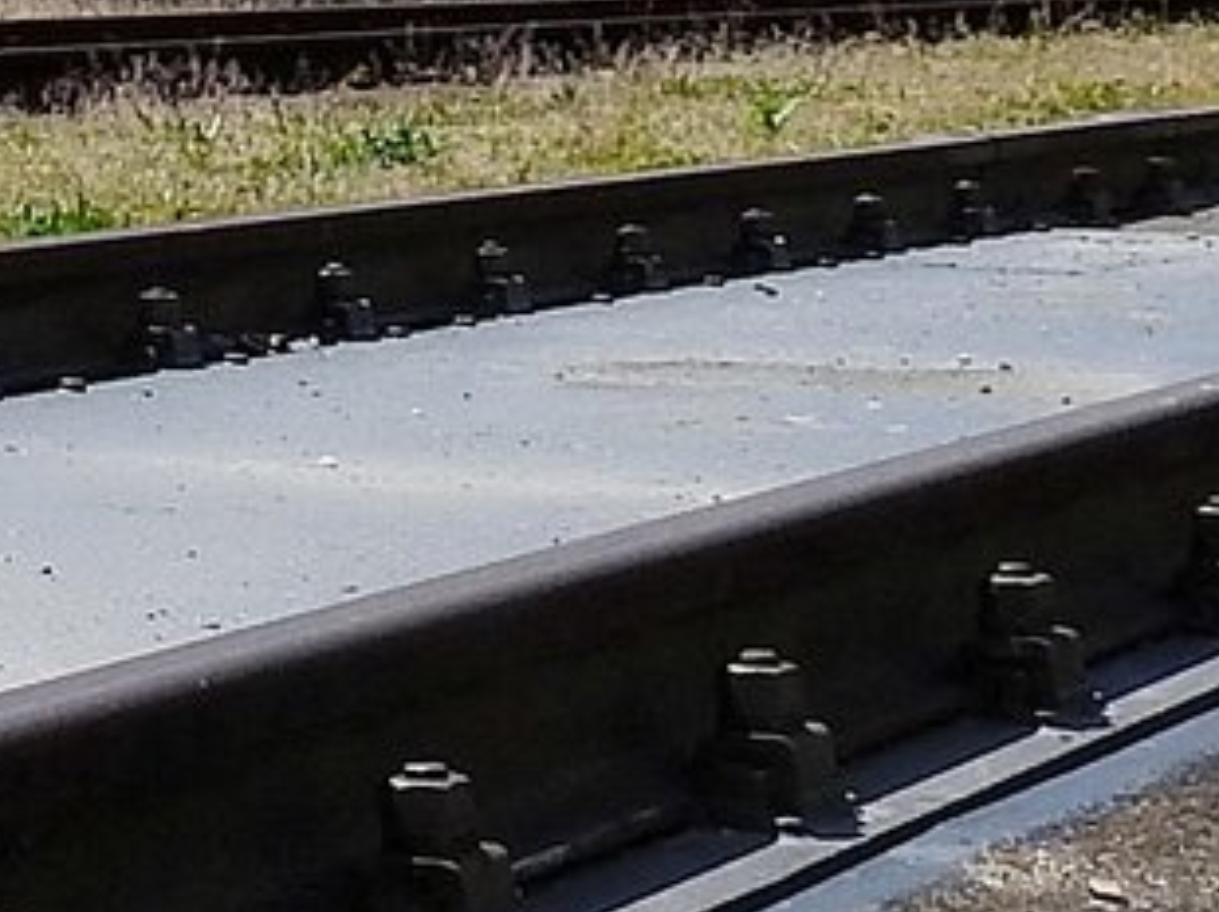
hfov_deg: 21.0
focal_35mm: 93
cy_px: -605
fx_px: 3272
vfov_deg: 14.4
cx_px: 381
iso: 100
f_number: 3.3
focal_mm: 4.3
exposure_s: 1/1600
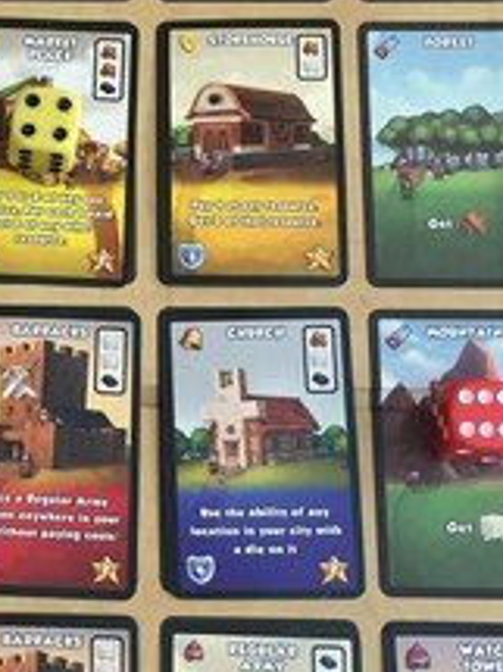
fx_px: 1571
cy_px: 409
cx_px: -69
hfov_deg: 17.5
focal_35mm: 81
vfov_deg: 24.1
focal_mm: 4.15
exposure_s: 1/40
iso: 32
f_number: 2.2
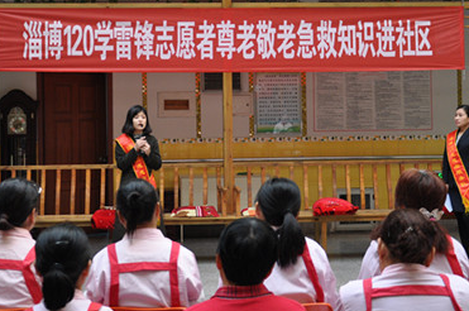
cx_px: 202
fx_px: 819
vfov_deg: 21.4
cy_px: 106
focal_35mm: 63
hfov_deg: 31.9
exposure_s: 1/60
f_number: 4
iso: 720
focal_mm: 26
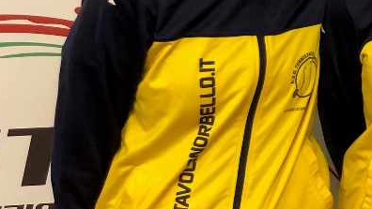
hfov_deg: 24.5
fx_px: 779
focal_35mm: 79
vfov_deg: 15.2
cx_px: 437
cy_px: 28
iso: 100
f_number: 1.8
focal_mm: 3.99
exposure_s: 1/17
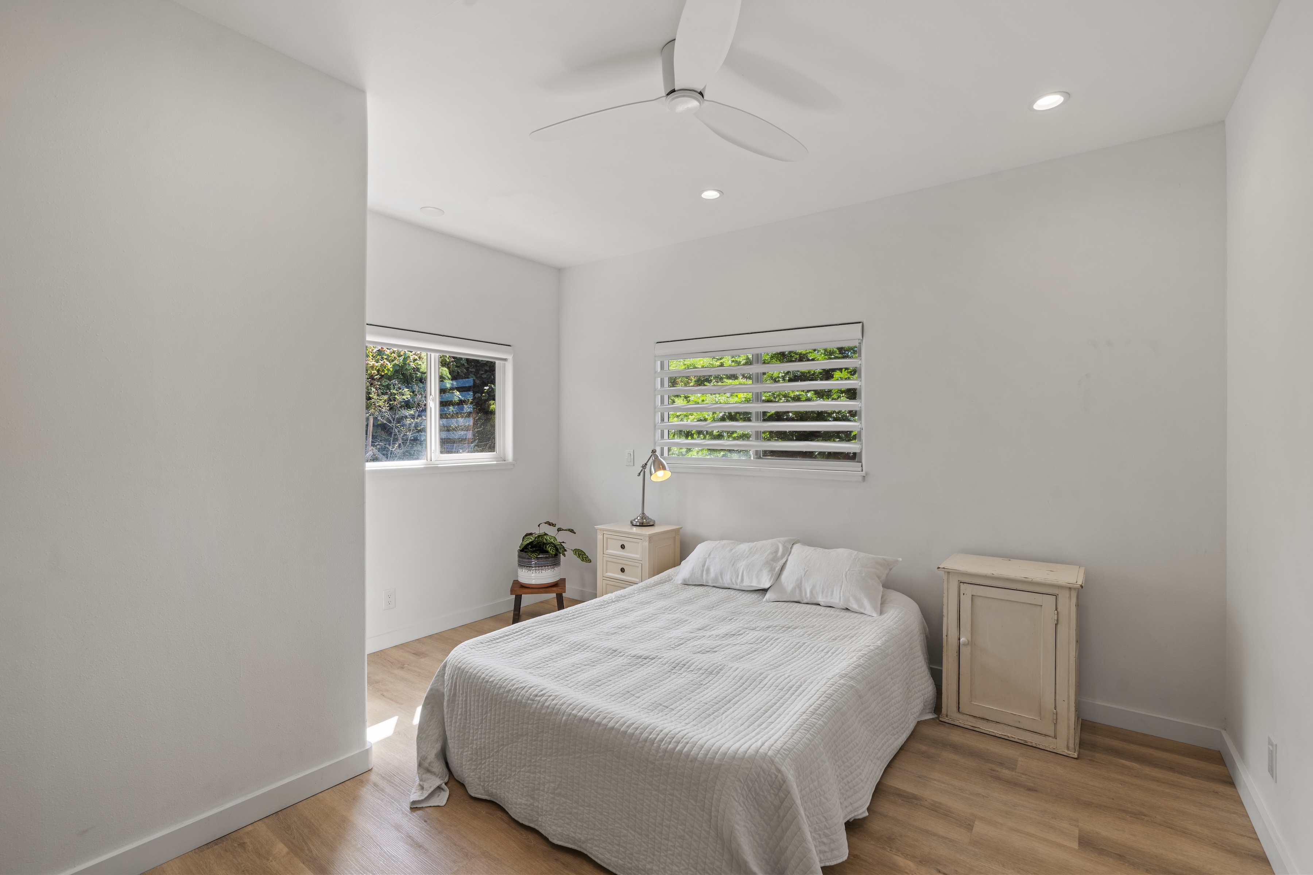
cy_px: 438
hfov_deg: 96.7
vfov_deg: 73.7
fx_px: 584
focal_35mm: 16
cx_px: 656
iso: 100
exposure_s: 1/8
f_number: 8
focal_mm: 16
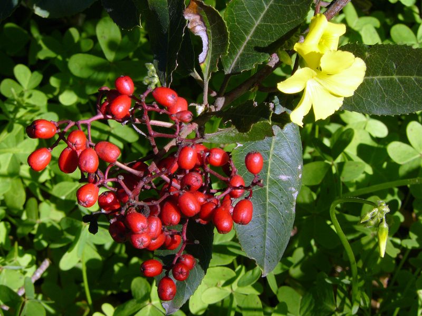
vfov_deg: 5.3
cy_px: 158
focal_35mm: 282
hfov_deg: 7.0
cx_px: 211
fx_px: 3438
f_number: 6.3
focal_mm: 47
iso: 100
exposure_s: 1/160
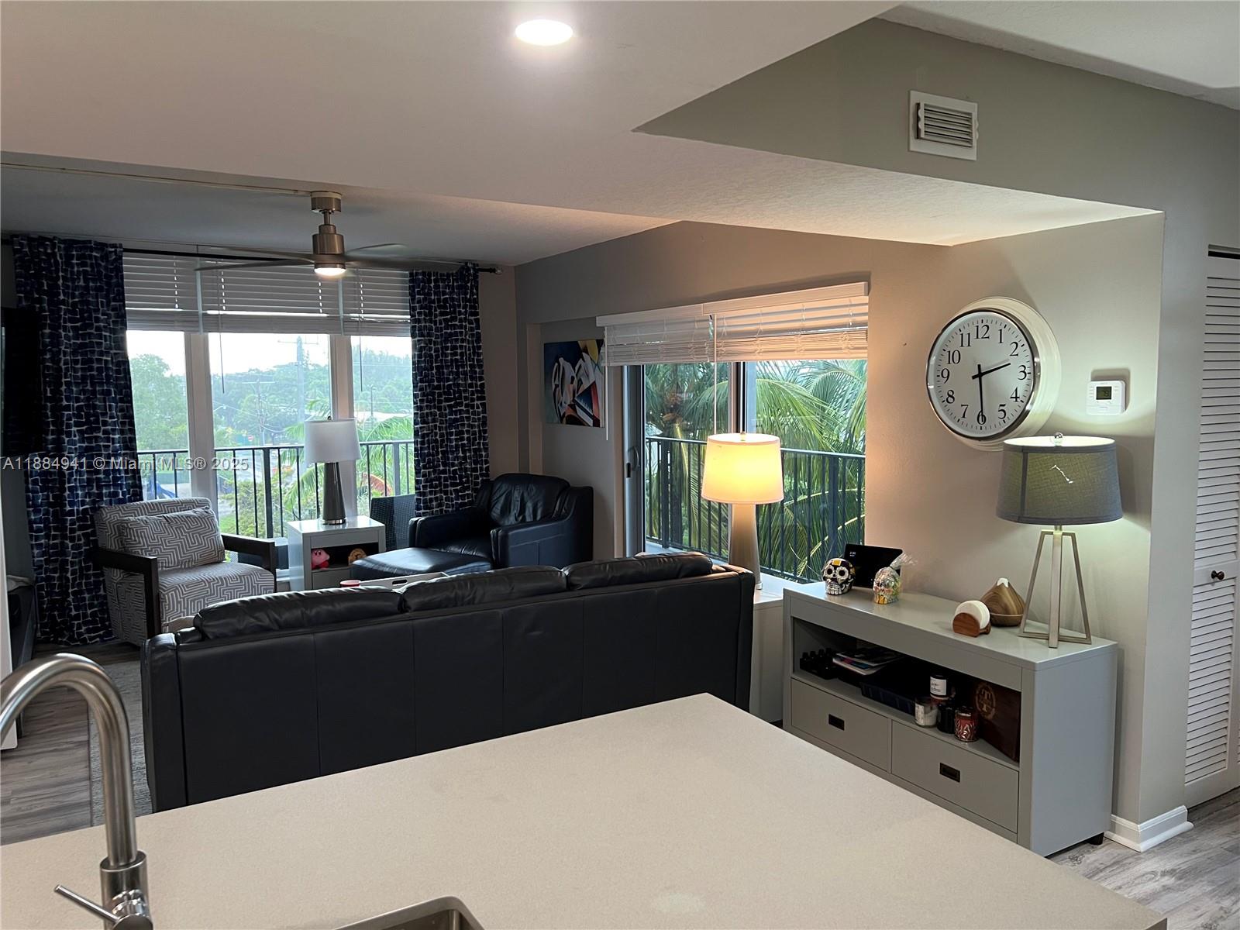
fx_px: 931
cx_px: 620
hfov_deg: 67.3
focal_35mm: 26
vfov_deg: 53.1
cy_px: 465
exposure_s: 1/60
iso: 100
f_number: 1.5
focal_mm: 5.7
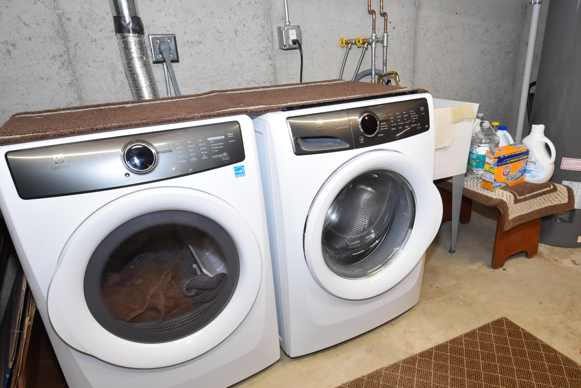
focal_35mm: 25
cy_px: 223
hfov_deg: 71.3
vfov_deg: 51.1
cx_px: 321
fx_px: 404
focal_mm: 14
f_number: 5
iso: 800
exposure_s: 1/100
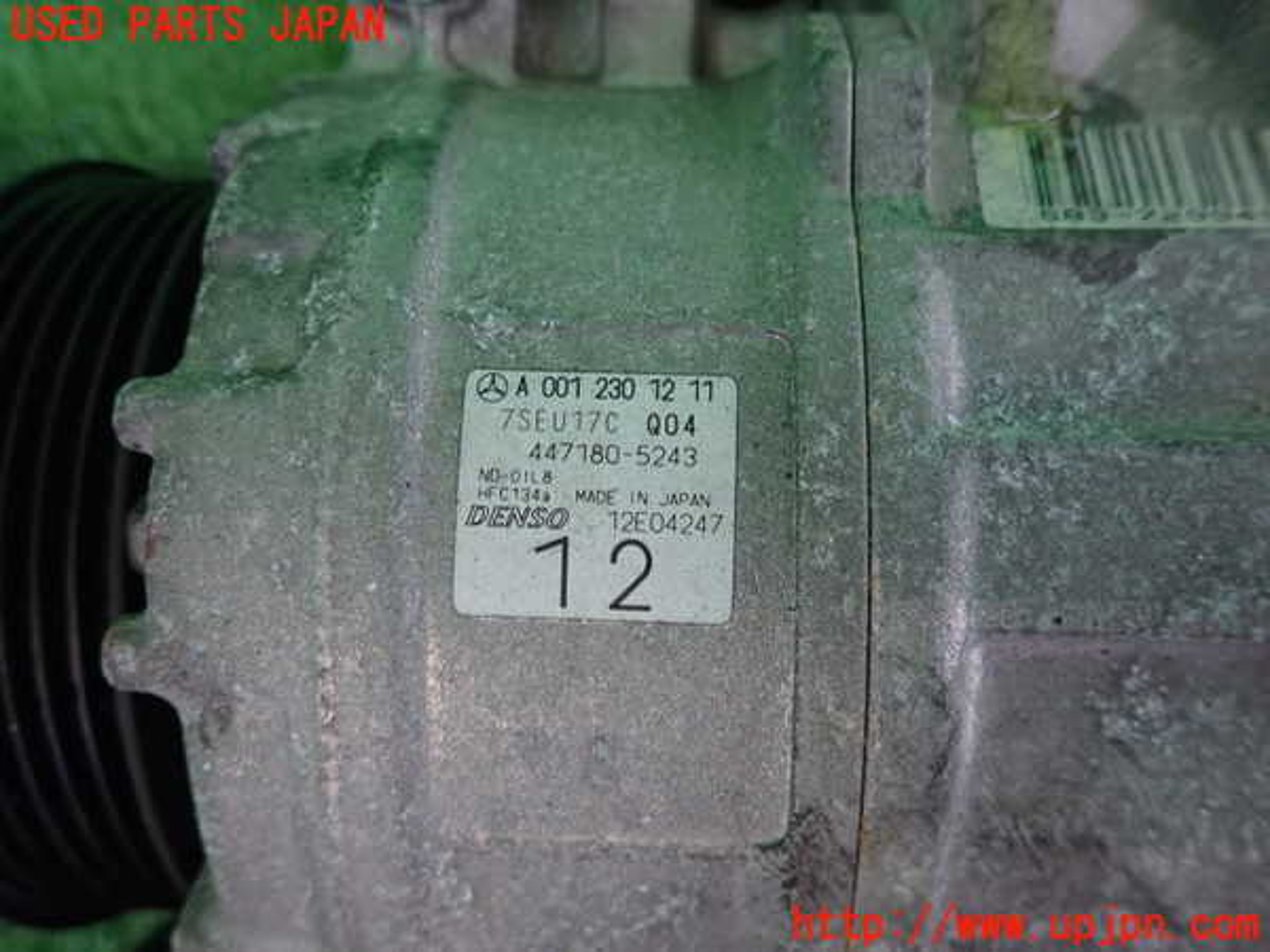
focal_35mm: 25
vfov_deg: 54.9
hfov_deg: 69.4
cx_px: 635
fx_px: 917
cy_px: 476
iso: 320
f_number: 2
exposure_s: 1/30
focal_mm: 4.5
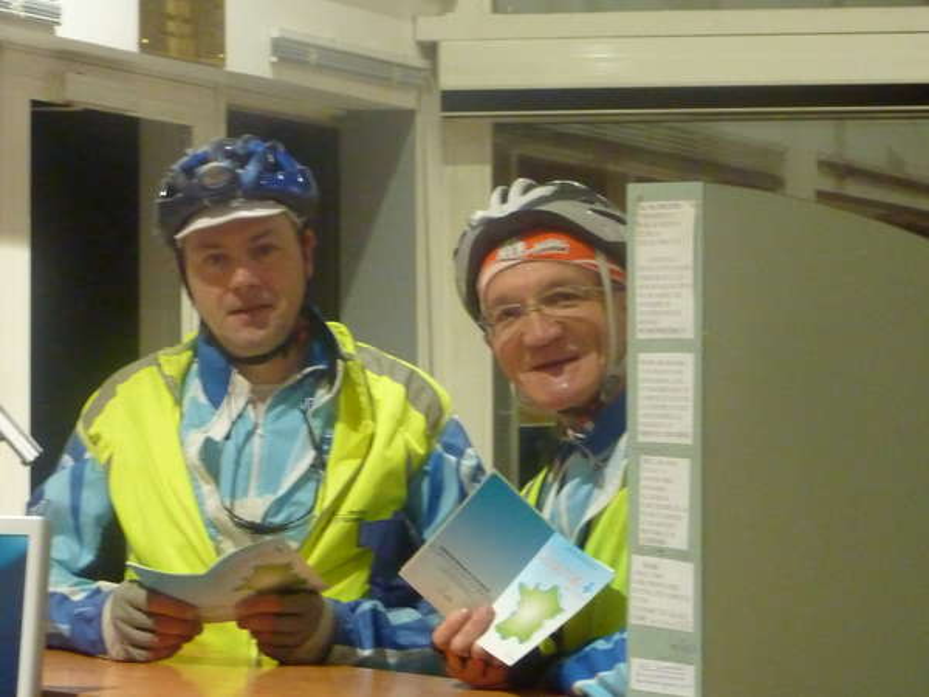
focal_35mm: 90
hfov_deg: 21.8
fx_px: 2415
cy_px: 348
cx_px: 464
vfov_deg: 16.4
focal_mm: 10.3
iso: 800
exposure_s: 1/15
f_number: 4
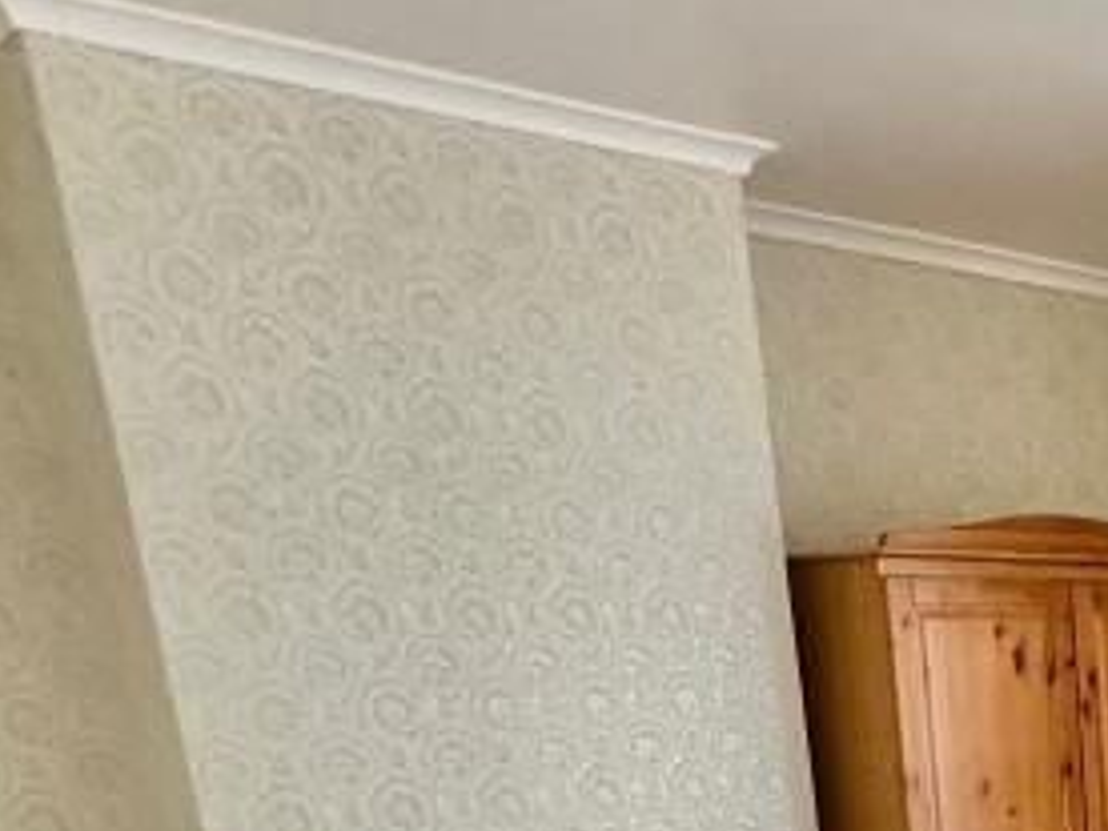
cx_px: 1337
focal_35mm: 52
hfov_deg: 30.9
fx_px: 1664
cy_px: 1148
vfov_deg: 23.8
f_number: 2.2
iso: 320
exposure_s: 1/60
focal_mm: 2.22
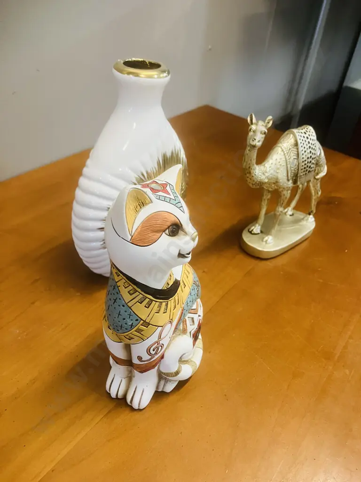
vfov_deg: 63.4
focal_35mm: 28
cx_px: 180
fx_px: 389
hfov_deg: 49.7
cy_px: 241
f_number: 1.8
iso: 200
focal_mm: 3.99
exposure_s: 1/50
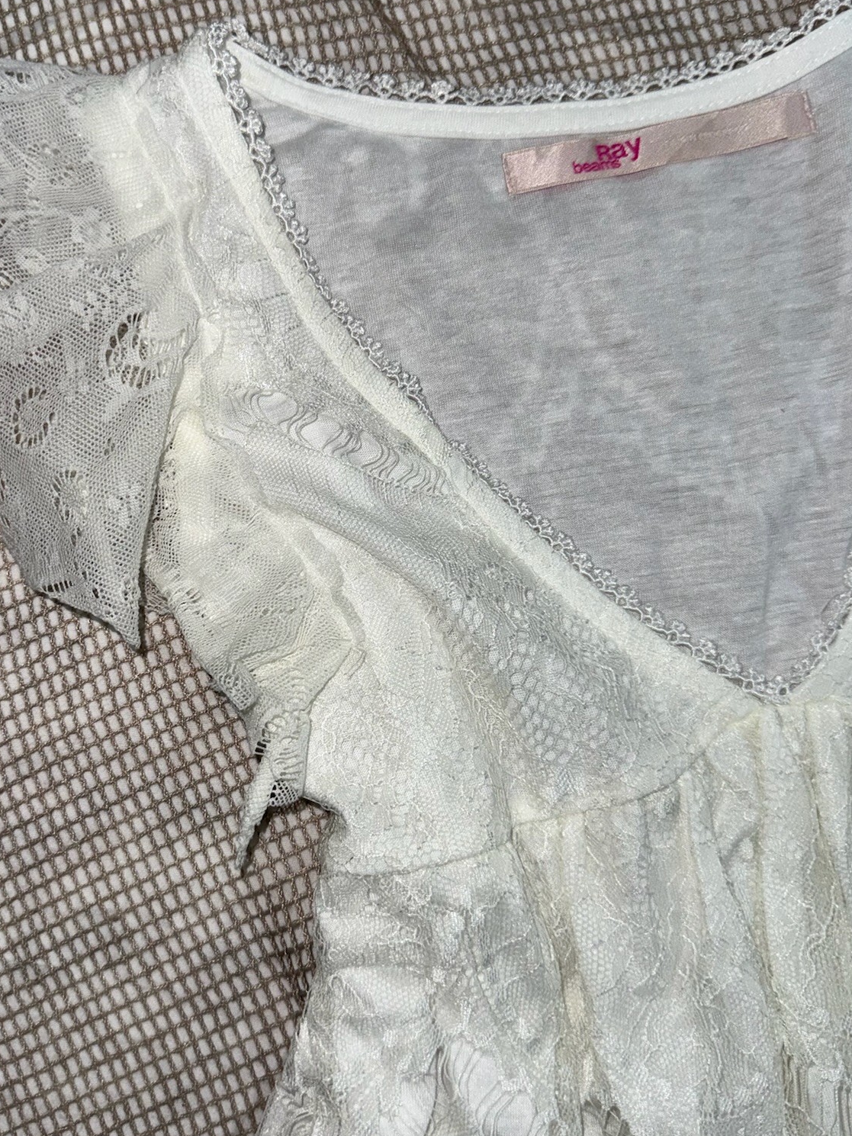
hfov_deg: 42.7
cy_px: 540
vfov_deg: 55.3
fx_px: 1083
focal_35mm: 33
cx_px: 334
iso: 50
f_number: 1.78
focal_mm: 6.76
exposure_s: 1/84
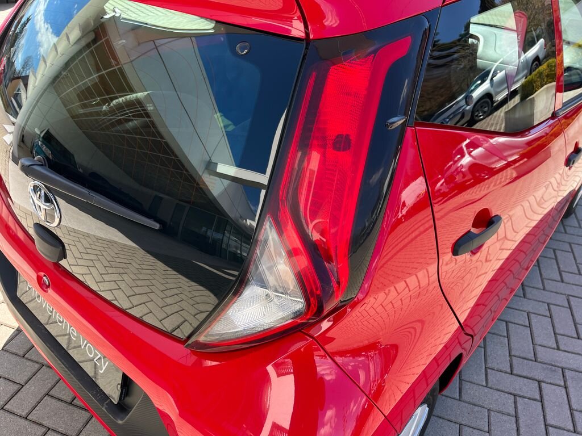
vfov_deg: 53.1
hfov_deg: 67.3
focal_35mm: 26
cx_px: 291
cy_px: 218
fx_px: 437
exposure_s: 1/457
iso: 50
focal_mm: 5.1
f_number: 1.6
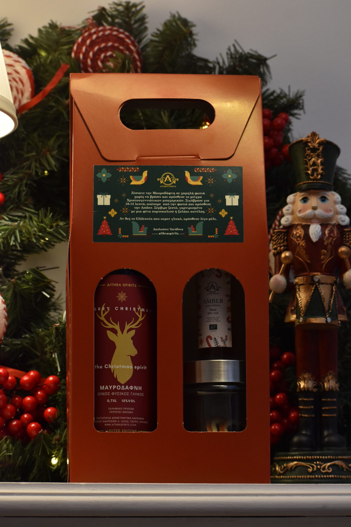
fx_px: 1755
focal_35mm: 120
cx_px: 176
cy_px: 264
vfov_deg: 17.1
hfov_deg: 11.4
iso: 1000
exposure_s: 1/100
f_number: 6.3
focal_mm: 80
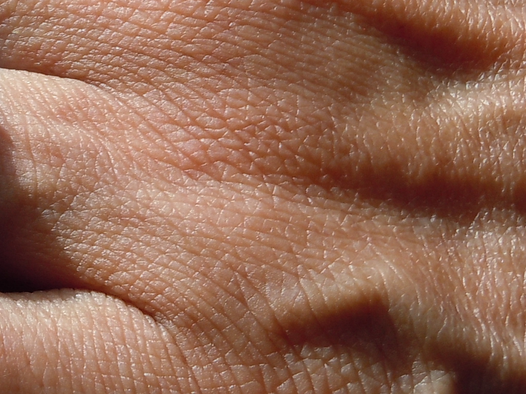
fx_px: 2036
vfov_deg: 11.0
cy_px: 101
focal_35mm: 134
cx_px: -110
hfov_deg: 14.3
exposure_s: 1/60
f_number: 4.6
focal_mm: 8.1
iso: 100
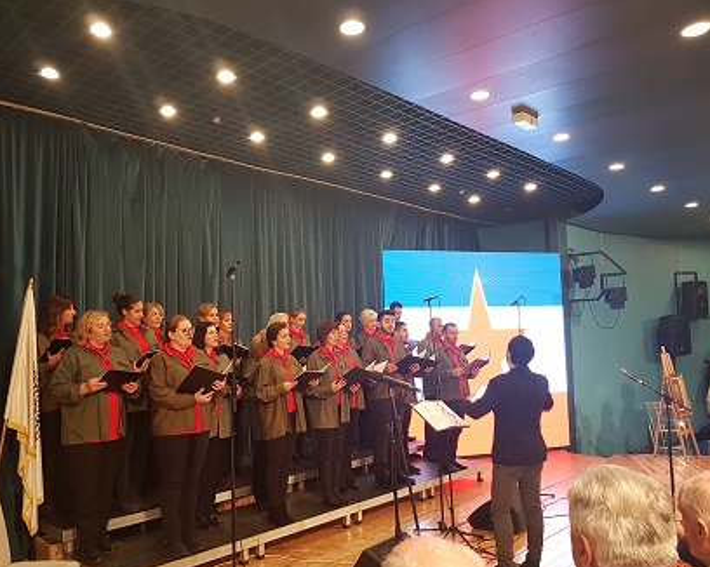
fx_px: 588
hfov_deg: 62.2
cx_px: 336
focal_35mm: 28
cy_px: 288
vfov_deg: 51.5
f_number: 1.7
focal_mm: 4.2
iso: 160
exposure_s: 1/33
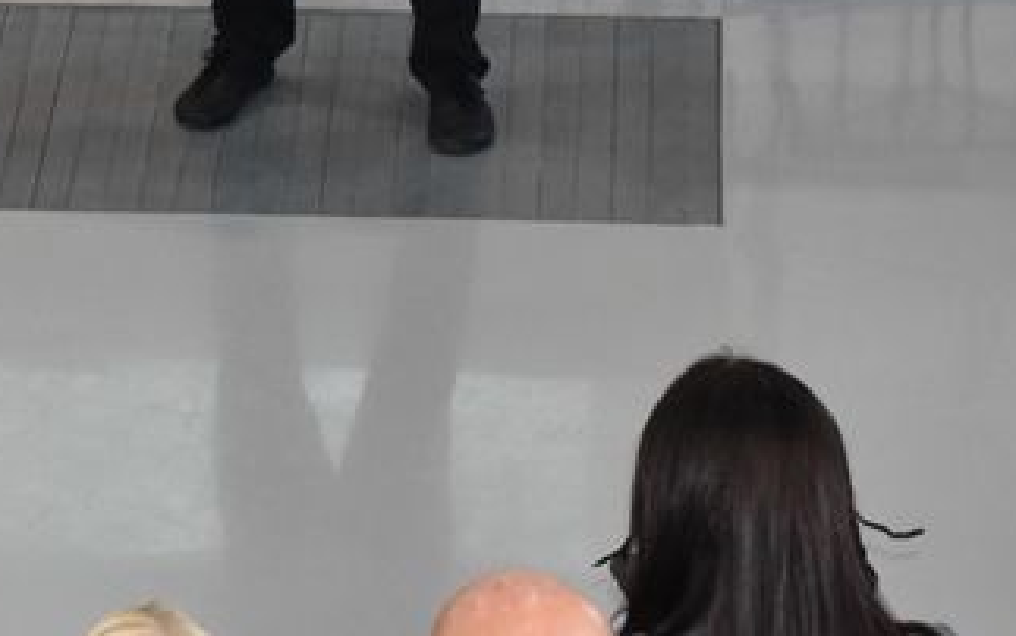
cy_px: -329
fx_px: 7384
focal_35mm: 267
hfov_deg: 7.8
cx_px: -98
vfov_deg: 4.9
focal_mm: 55
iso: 1100
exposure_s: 1/100
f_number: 5.6
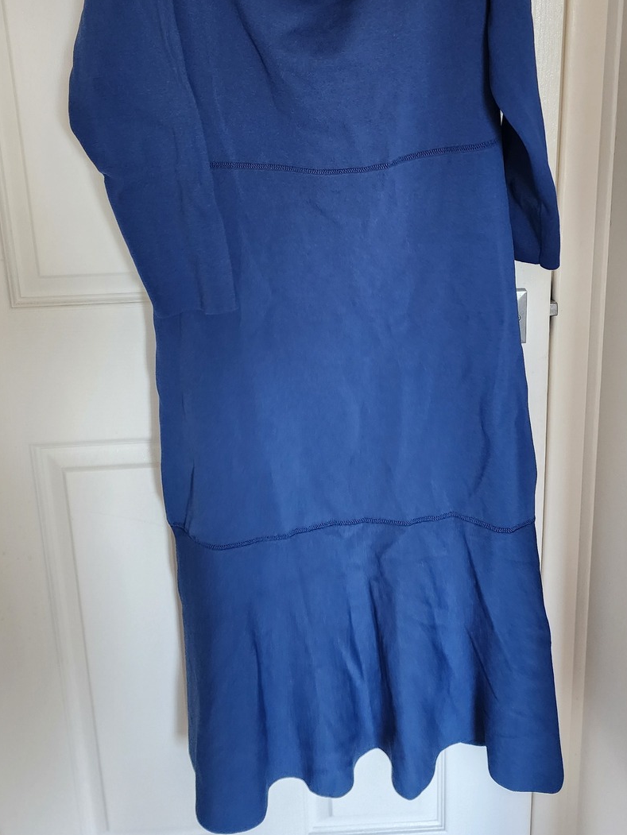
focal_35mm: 35
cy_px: 249
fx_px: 845
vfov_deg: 51.2
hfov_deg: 40.6
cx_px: 353
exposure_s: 1/100
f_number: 1.8
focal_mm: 6.4
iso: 320
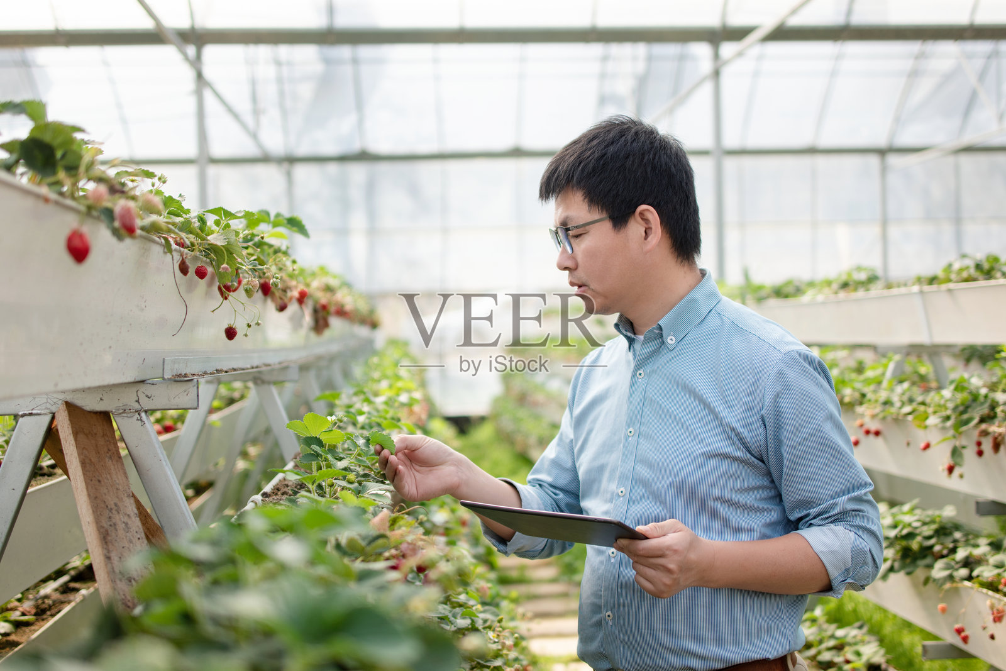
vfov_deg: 25.5
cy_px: 336
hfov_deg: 37.5
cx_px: 503
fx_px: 1481
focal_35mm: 53
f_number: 1.8
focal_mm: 35
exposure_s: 1/640
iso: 100
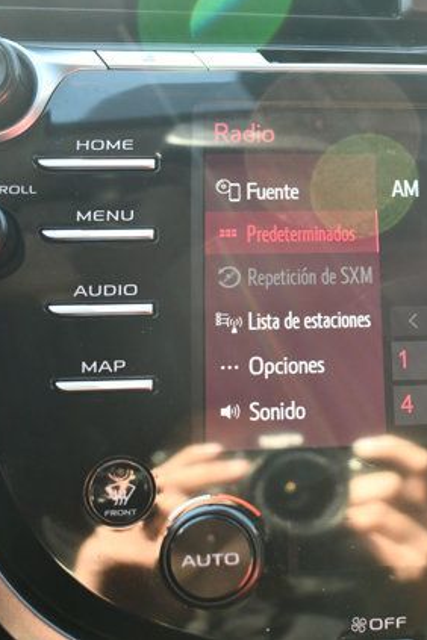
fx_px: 1050
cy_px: 318
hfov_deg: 21.8
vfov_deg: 33.9
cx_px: 468
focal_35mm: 59
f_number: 4
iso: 800
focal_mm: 26
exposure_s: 1/125
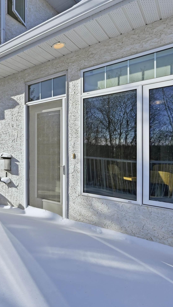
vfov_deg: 78.7
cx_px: -2
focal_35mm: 23
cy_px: 148
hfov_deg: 42.4
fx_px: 188
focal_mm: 14
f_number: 9
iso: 100
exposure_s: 1/1600
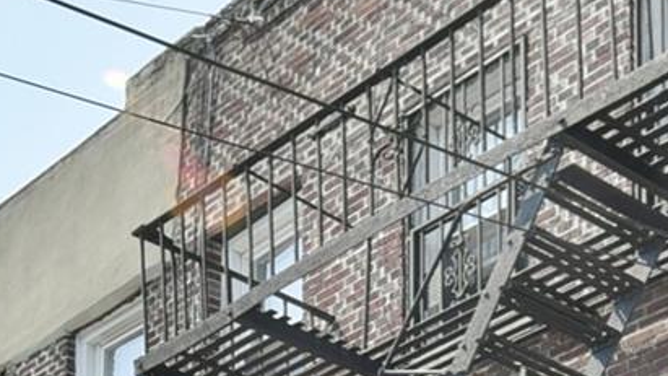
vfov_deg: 15.7
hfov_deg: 25.4
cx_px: 840
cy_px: 495
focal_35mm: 73
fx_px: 1293
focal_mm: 14
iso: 200
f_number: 10
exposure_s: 1/100
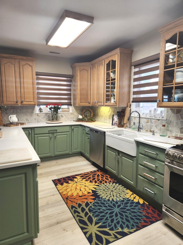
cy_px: 122
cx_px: 92
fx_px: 162
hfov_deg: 58.9
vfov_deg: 73.9
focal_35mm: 23
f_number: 1.8
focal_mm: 5.4
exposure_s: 1/120
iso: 64
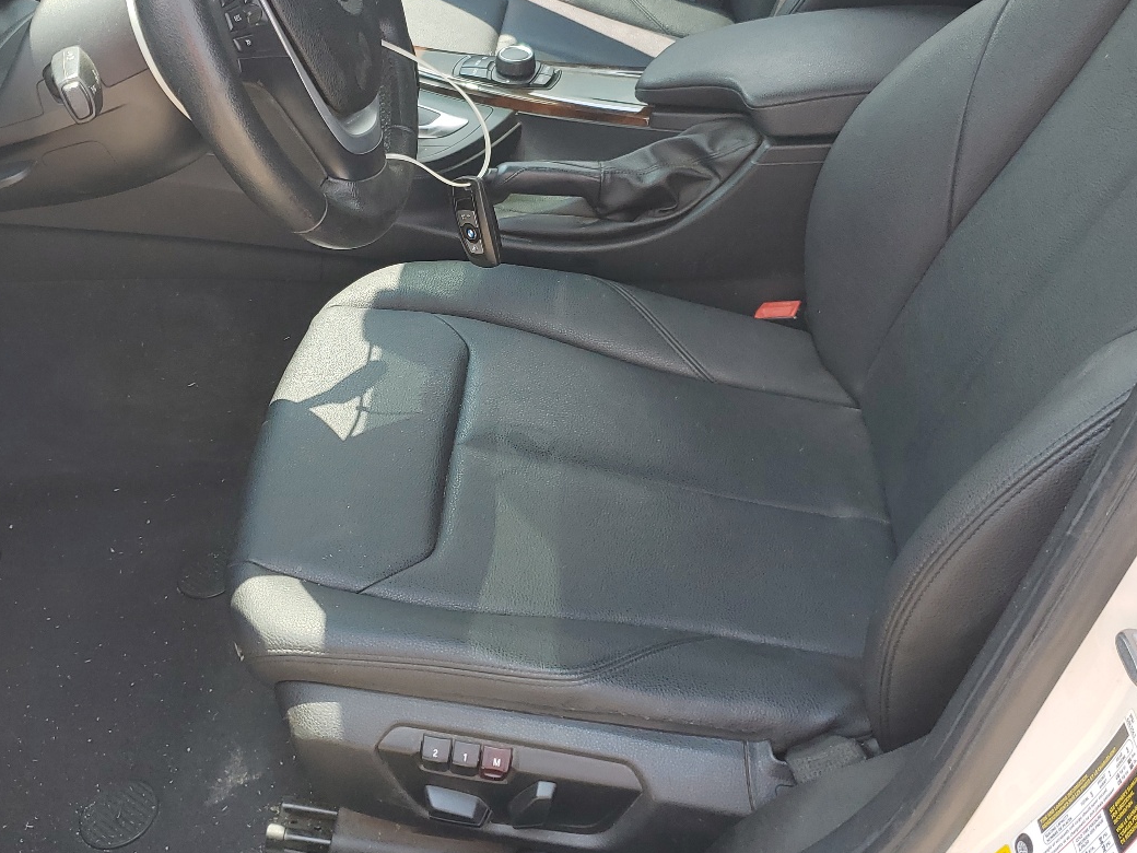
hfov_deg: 46.6
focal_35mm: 40
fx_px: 1314
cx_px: 460
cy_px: 279
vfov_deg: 35.6
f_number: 1.5
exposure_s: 1/417
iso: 50
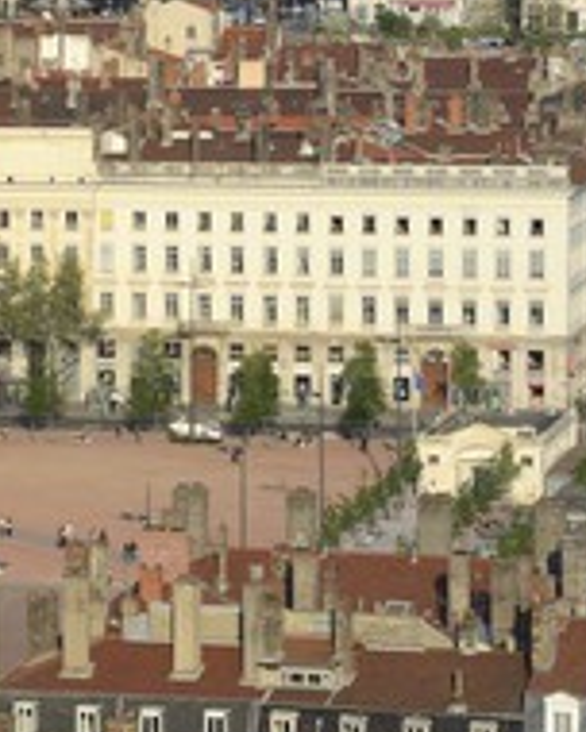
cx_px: -158
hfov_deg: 3.9
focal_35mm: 395
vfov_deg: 4.9
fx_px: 8563
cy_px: 277
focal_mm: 190
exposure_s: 1/250
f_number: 13
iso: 200
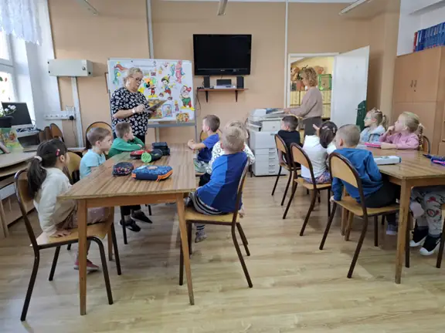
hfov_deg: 73.9
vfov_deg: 58.9
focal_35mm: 23
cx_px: 222
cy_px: 166
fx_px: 296
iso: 250
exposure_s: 1/50
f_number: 1.8
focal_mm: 5.54
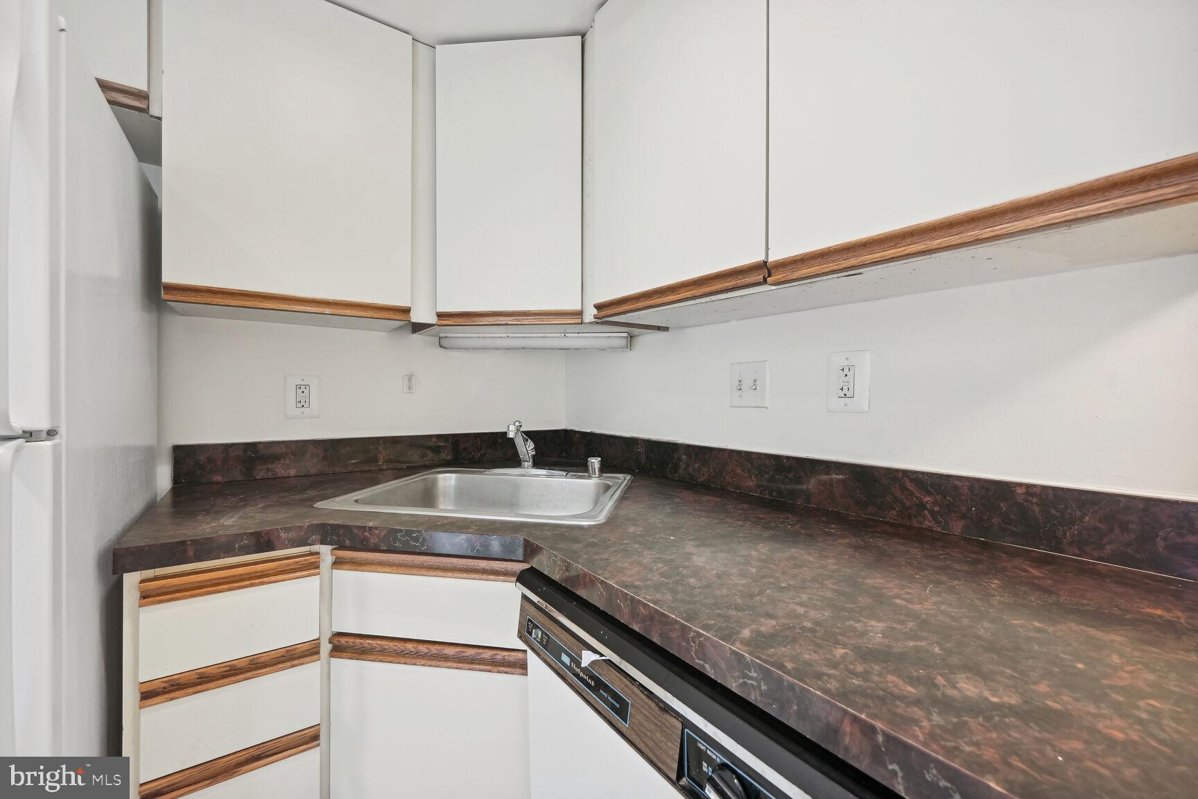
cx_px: 599
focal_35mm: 14
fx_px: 466
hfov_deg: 104.3
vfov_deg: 81.2
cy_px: 400
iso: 200
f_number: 8
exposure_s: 1/1.25
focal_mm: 14
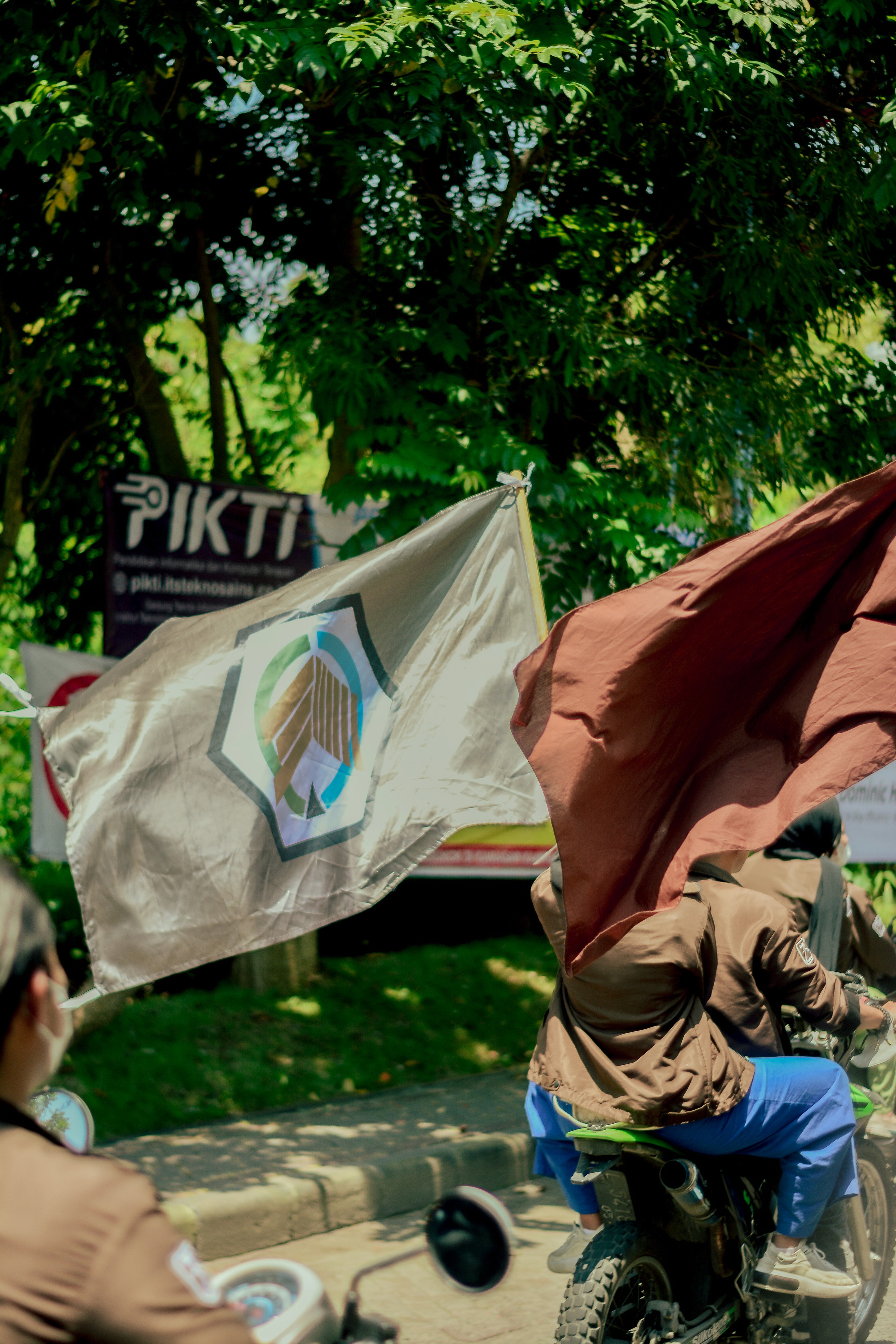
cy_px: 672
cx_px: 448
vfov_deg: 27.0
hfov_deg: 18.2
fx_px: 2800
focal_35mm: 75
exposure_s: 1/2000
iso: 100
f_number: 1.8
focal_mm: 50
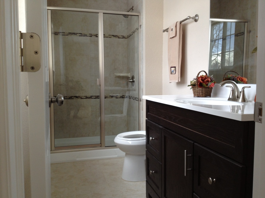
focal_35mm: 35
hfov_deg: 52.6
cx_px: 132
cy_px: 99
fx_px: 268
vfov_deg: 40.7
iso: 80
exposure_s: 1/20
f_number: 2.4
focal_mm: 4.28
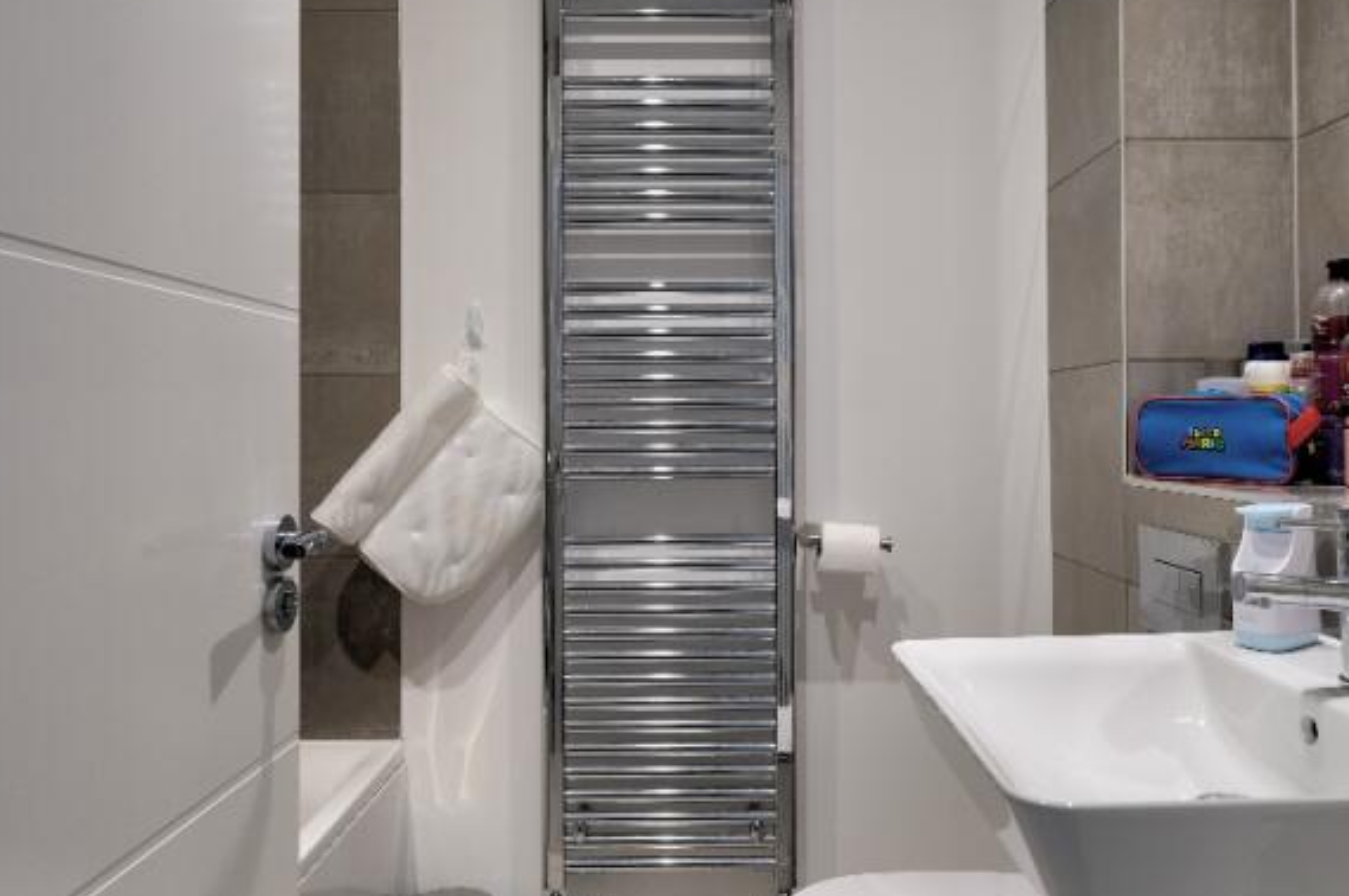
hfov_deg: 67.4
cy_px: 430
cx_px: 692
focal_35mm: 27
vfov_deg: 47.8
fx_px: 1011
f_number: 4
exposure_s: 1/15
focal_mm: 10
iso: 320
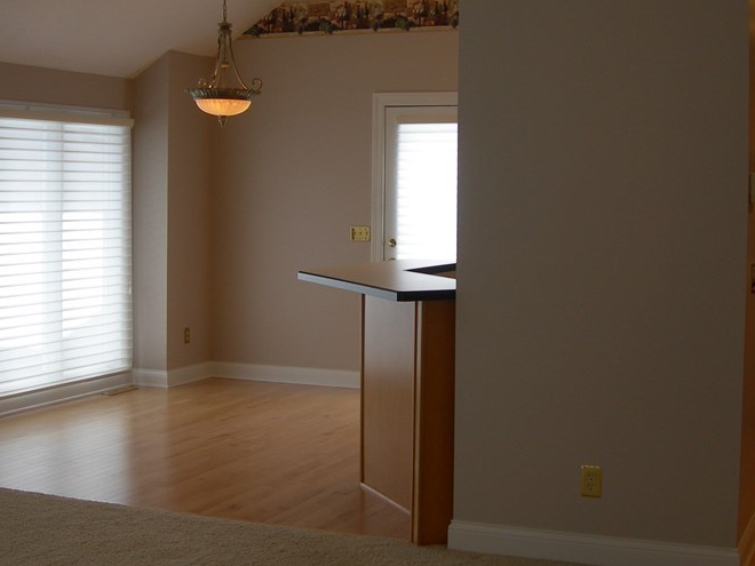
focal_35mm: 59
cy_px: 210
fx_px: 1287
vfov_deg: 24.7
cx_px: 391
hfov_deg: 32.7
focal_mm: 7.8
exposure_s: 1/46.1
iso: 50
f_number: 2.8
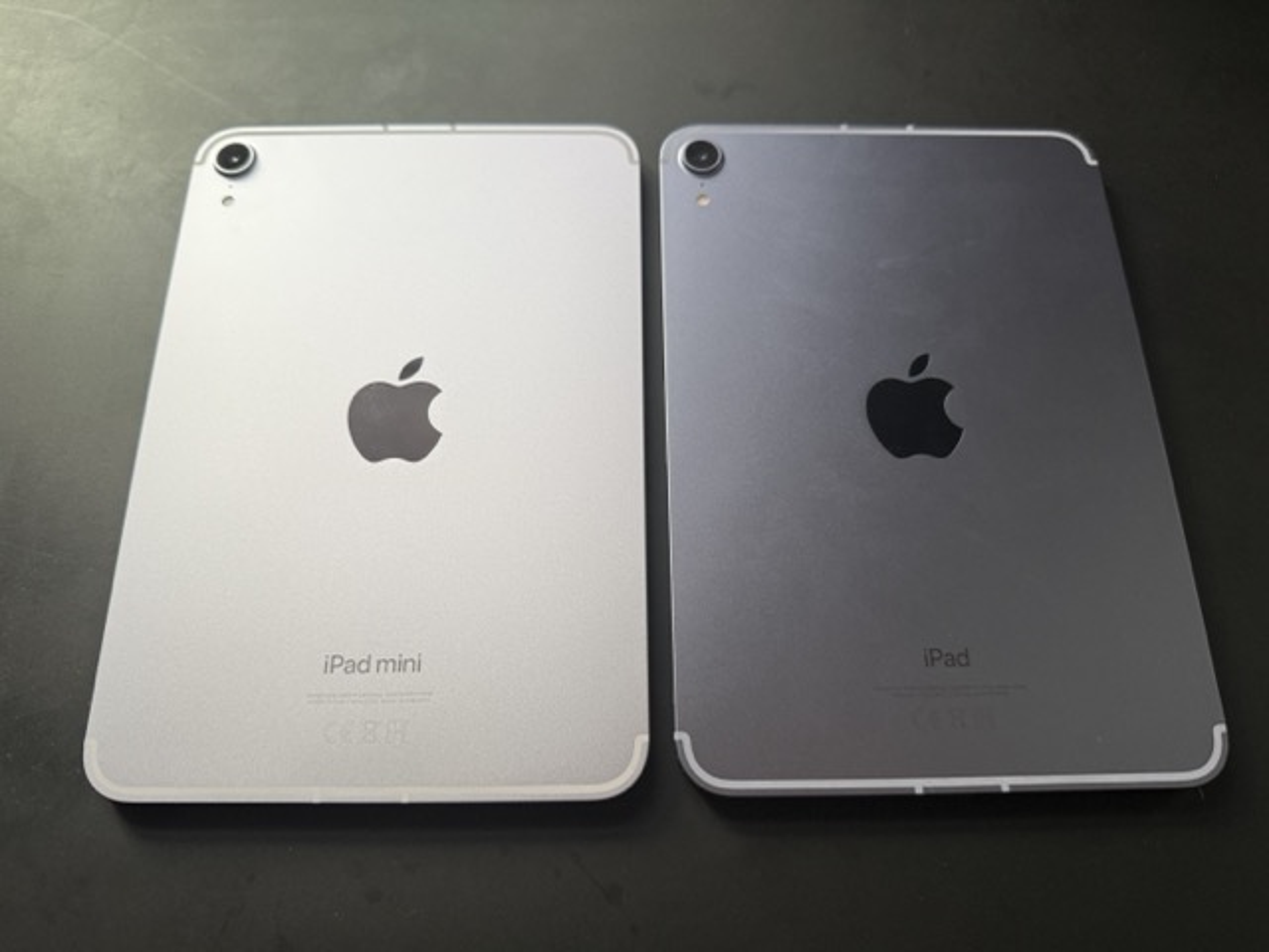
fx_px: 880
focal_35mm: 24
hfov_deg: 71.6
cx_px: 634
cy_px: 476
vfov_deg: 56.8
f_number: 1.78
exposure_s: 1/121
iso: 160
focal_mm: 6.76
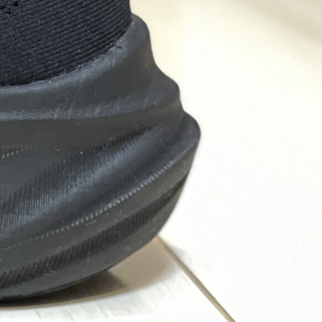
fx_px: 2136
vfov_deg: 8.4
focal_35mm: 203
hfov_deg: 8.2
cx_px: -351
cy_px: -148
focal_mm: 6
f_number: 2
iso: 400
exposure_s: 1/20
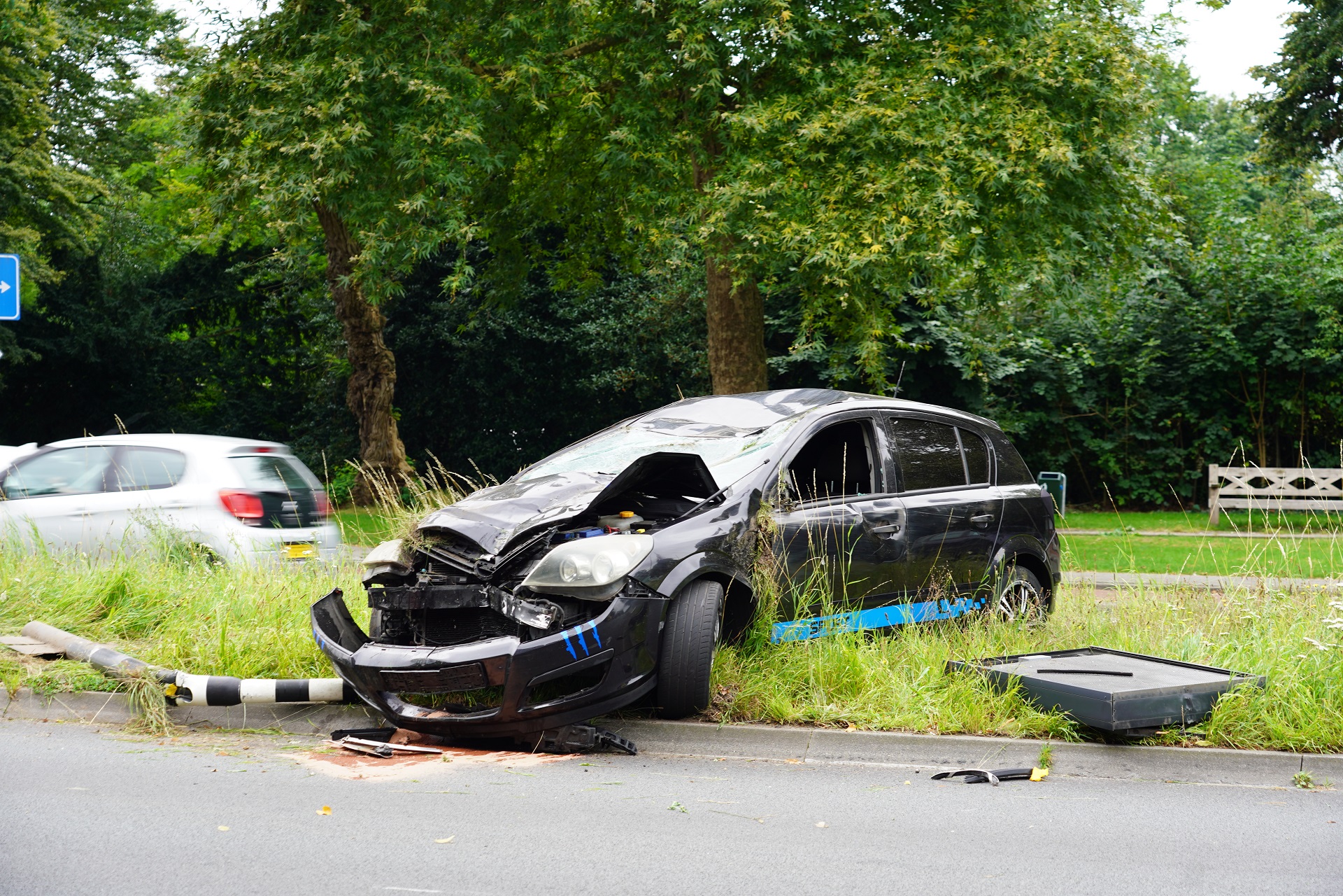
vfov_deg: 20.9
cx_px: 672
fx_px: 2425
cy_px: 448
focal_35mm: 65
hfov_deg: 31.0
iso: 100
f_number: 4.5
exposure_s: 1/100
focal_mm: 65
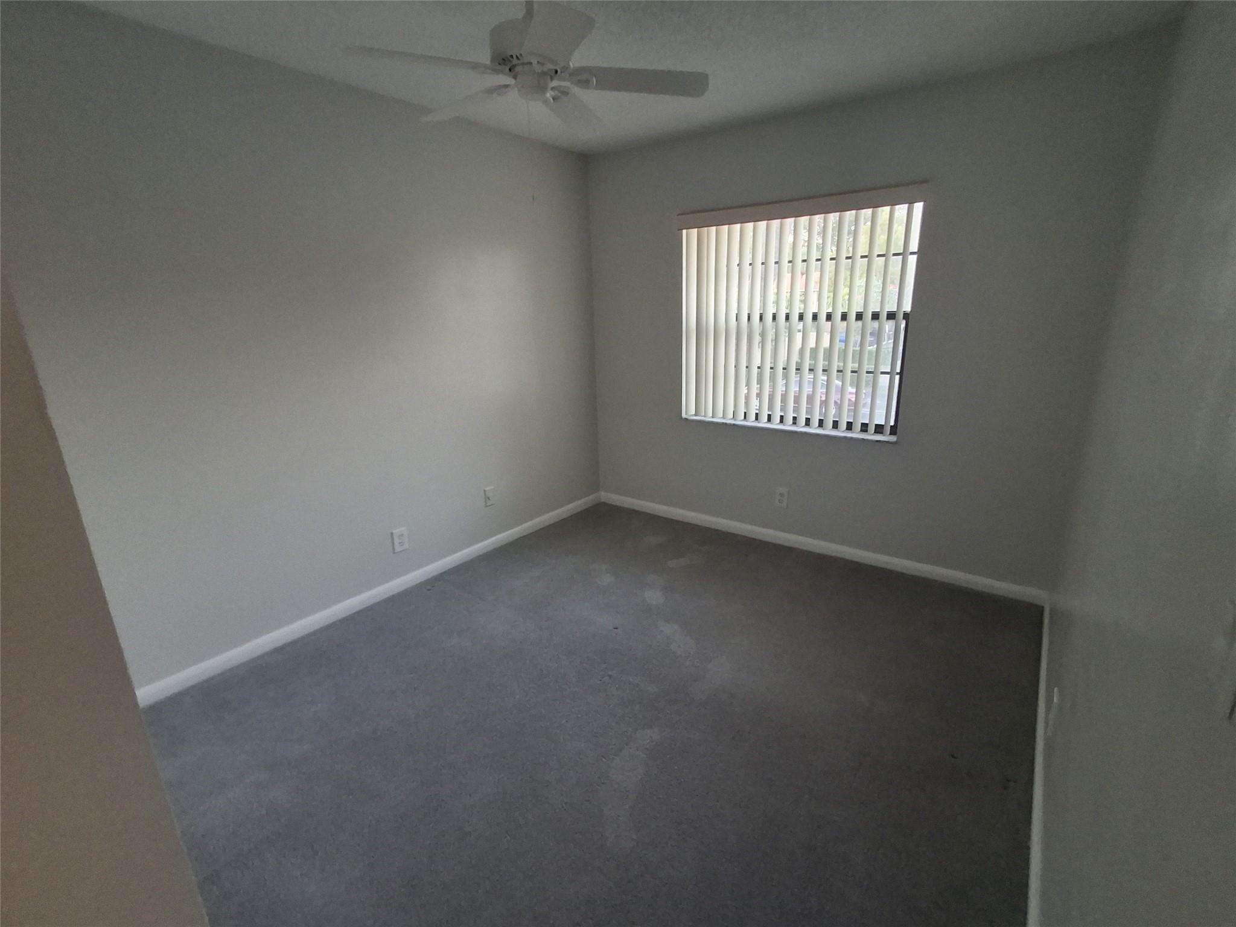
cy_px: 464
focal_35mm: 16
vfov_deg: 78.1
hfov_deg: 94.5
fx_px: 571
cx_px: 618
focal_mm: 1.64
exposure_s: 1/50
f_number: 2.2
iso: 250
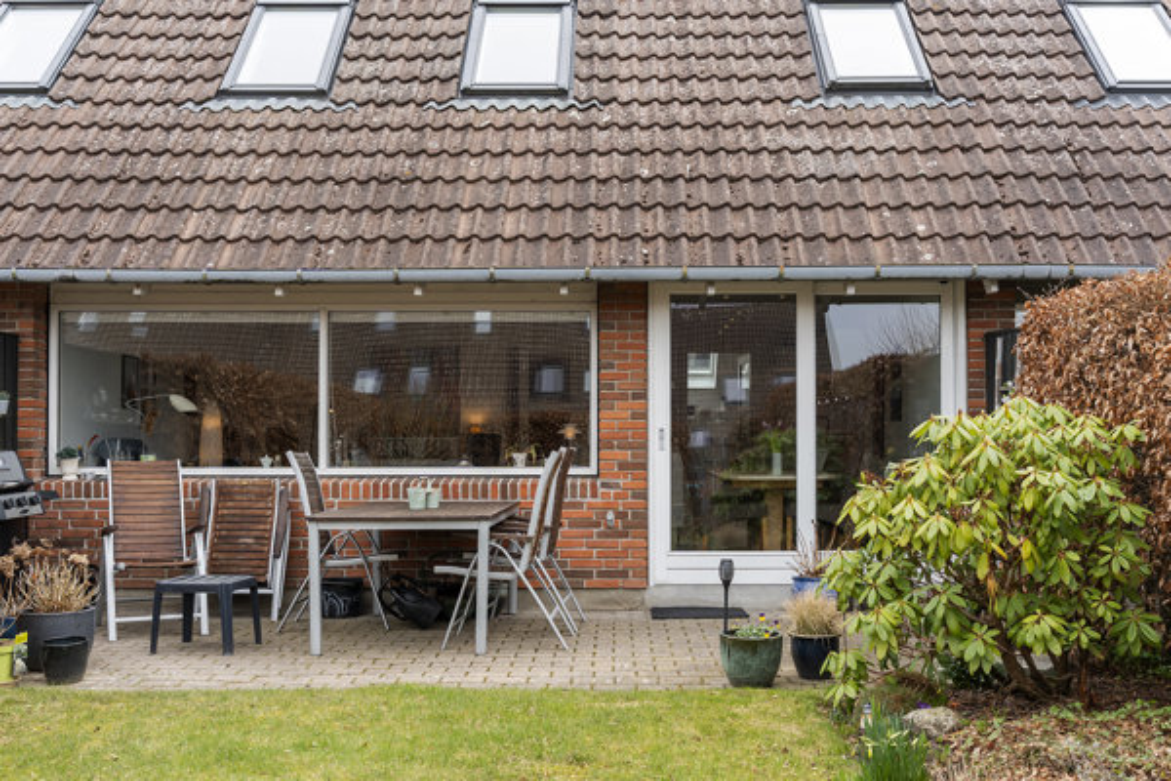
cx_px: 586
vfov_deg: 35.1
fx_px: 1236
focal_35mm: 38
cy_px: 390
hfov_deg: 50.7
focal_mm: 38
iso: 320
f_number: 8
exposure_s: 1/80
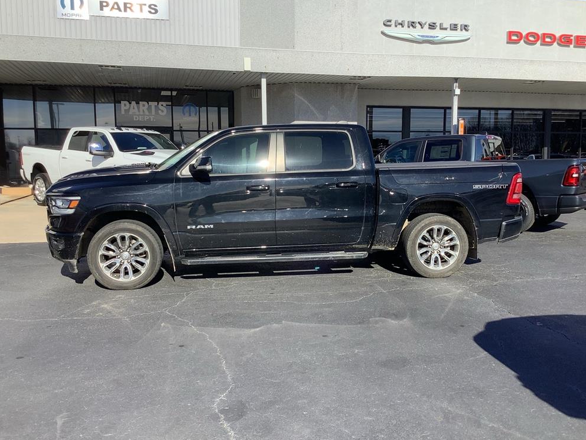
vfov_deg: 44.2
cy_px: 216
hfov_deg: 56.8
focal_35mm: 32
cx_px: 293
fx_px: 542
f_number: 2.4
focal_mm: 3.3
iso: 25
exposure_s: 1/981
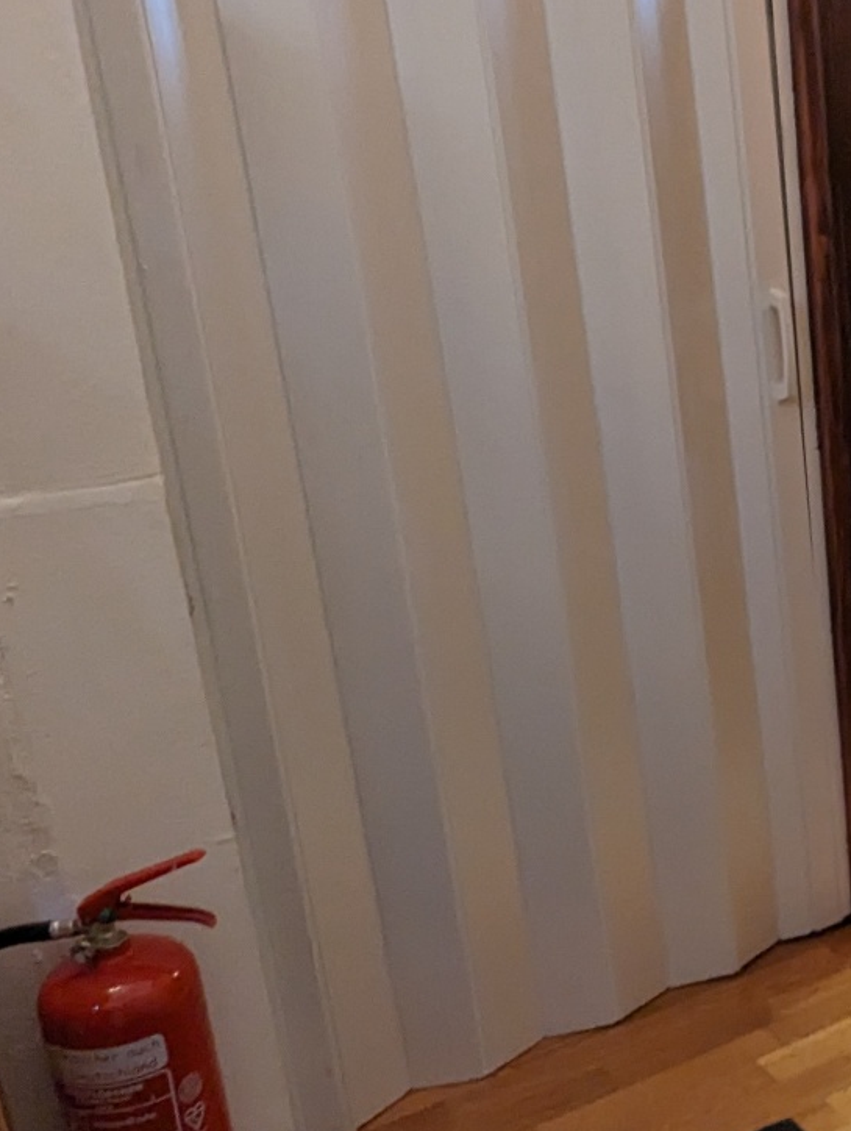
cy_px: 600
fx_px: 1439
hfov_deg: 31.3
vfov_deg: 42.9
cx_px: 778
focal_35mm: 44
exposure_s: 1/50
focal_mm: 2.35
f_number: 2.2
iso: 245
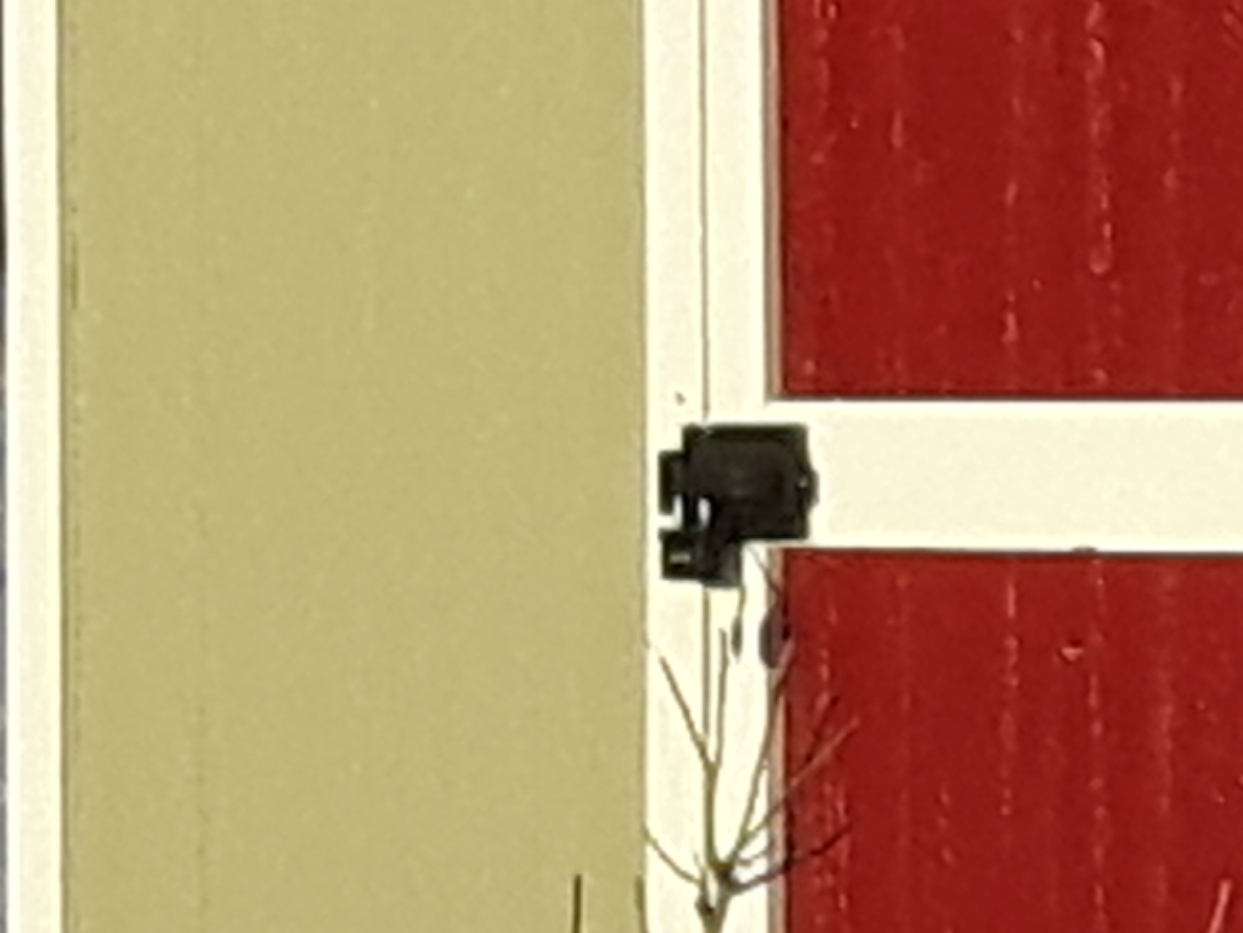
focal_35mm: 220
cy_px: 467
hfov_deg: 8.4
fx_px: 7901
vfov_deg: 6.8
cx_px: 2792
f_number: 1.9
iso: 40
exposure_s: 1/1387
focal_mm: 3.7
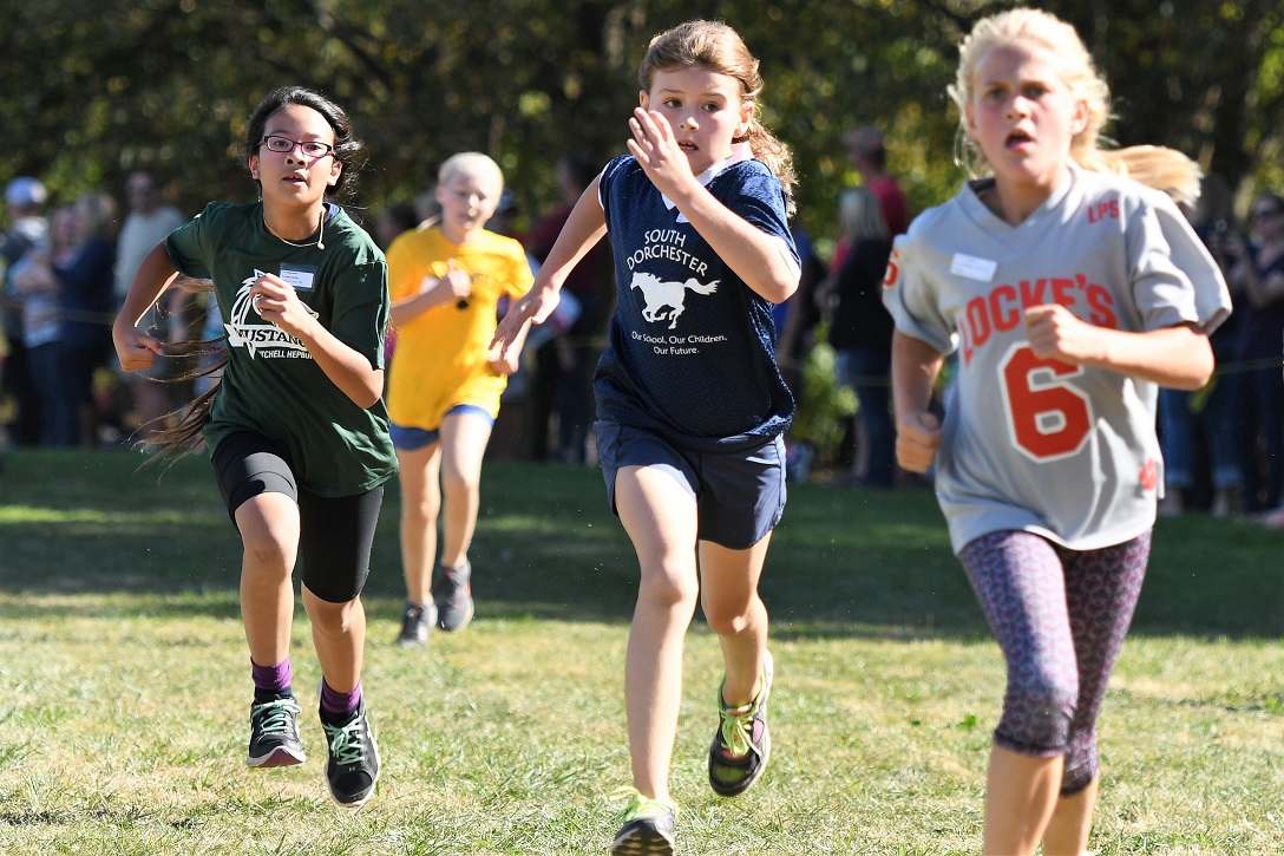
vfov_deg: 7.6
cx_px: 642
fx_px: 6419
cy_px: 428
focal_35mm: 180
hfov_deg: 11.4
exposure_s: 1/1000
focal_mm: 120
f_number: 3.5
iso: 220
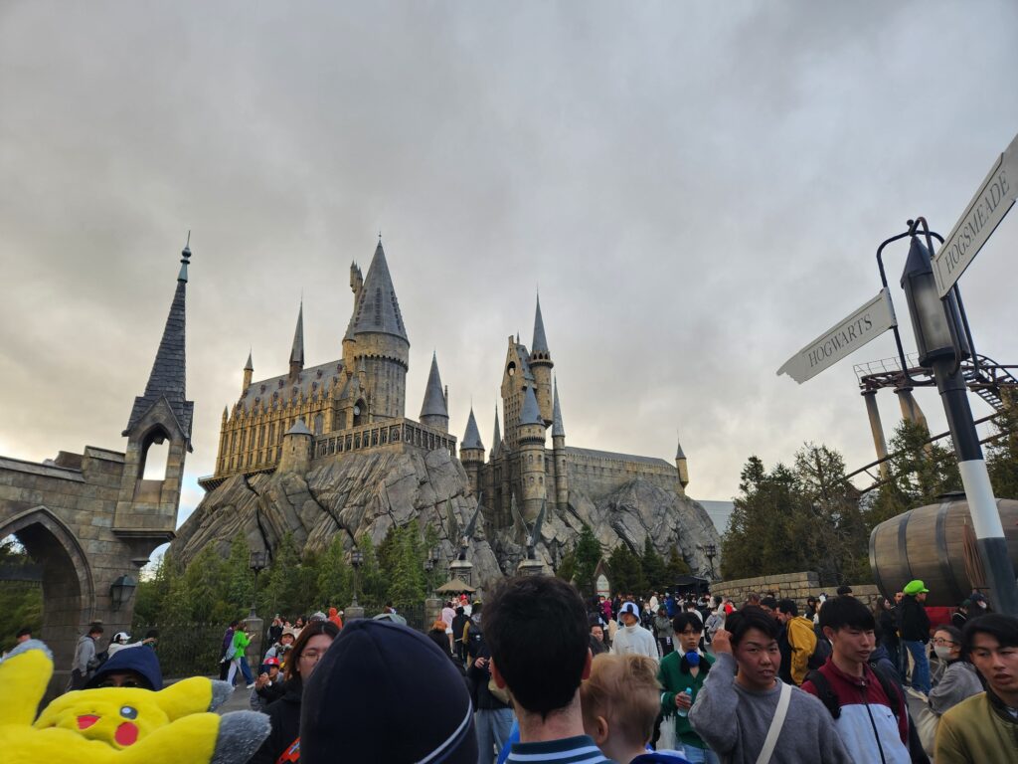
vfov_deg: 58.9
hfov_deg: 73.9
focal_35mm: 23
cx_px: 509
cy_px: 382
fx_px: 676
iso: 20
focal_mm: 5.4
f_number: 1.8
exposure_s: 1/180
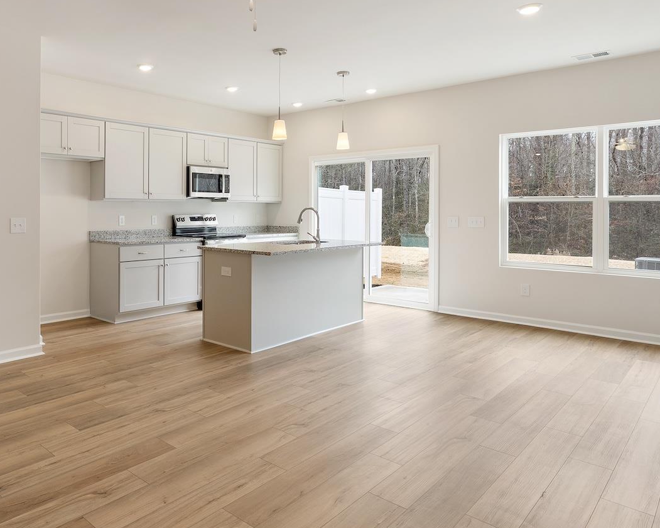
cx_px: 212
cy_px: 200
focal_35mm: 25
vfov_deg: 56.2
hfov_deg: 66.0
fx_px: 488
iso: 400
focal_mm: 14
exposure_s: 1/10
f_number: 6.3
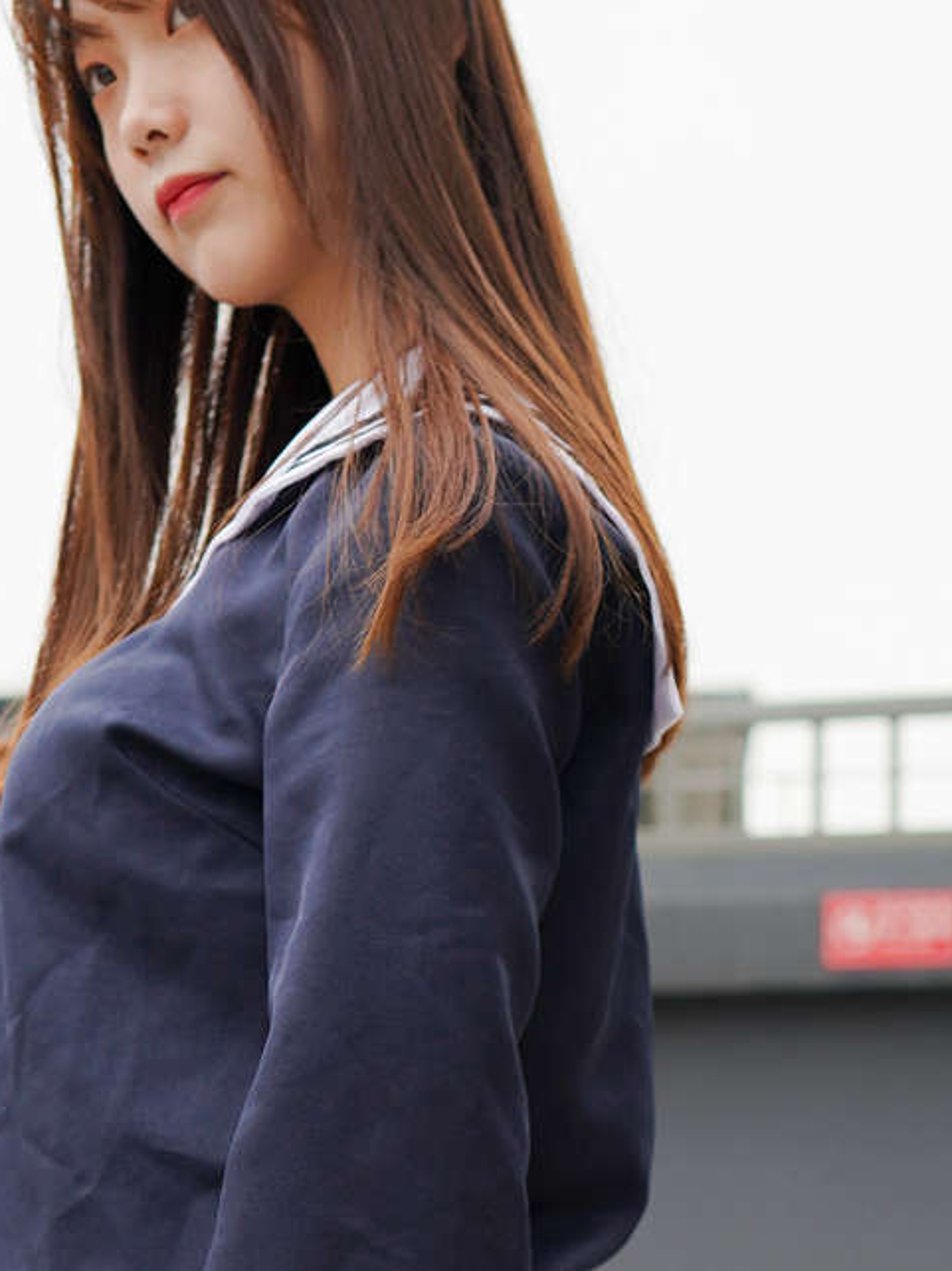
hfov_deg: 15.2
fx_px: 3559
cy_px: 1255
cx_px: 687
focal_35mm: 97
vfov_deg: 19.7
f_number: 2.2
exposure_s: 1/500
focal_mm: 24
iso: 125
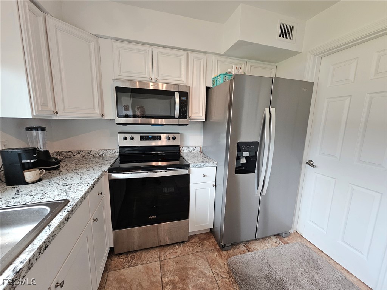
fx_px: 145
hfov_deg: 106.2
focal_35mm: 13
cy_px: 145
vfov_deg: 89.9
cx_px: 194
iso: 80
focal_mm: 2.2
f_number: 2.2
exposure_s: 1/60.2
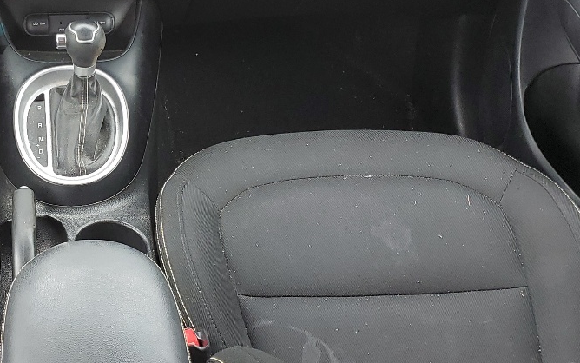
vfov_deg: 19.7
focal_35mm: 66
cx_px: 85
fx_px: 1044
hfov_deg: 30.0
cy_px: 120
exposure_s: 1/164
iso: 50
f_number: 1.5
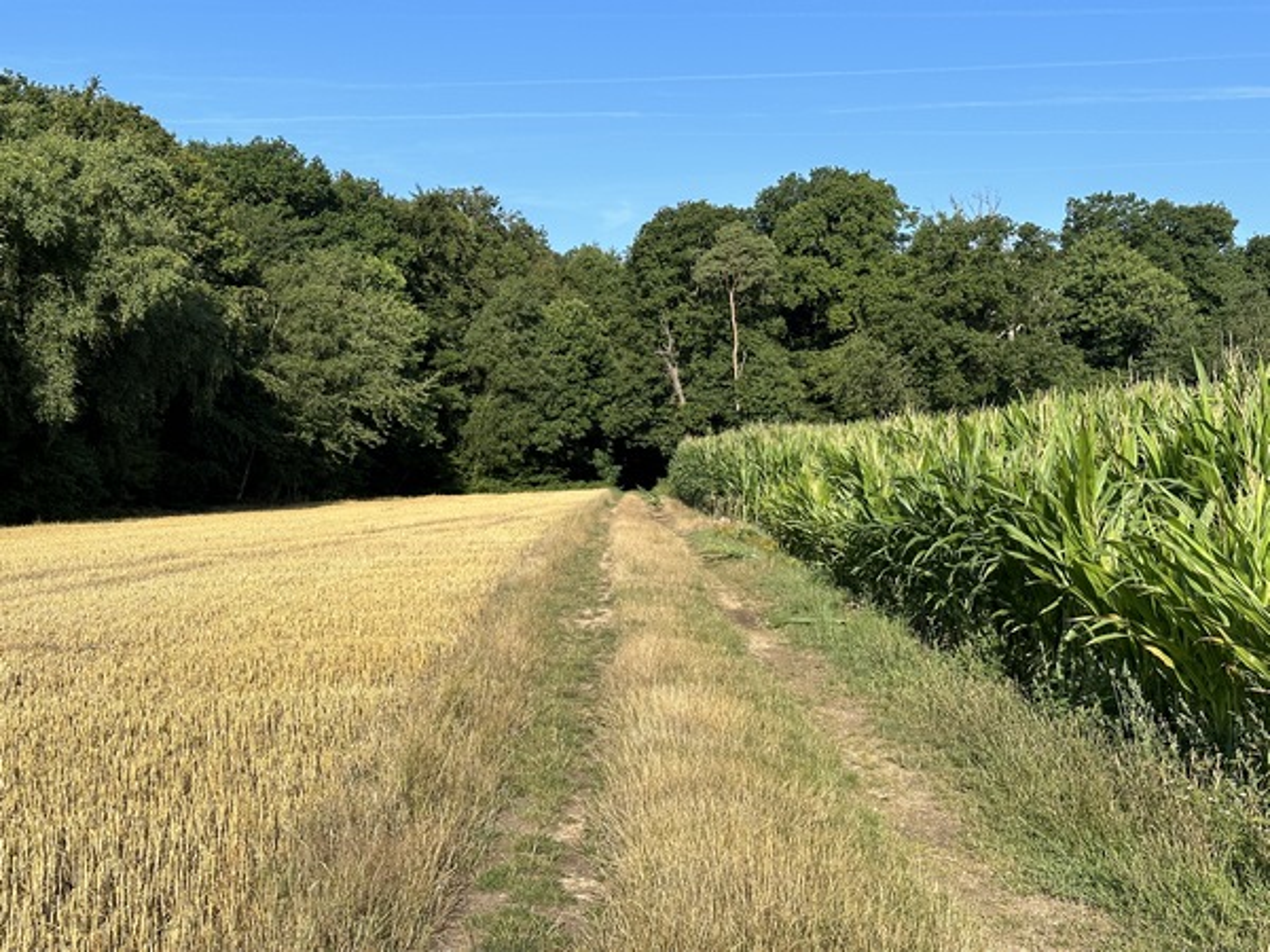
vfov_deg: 30.3
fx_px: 1761
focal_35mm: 48
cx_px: 635
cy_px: 476
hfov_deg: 39.7
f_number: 1.78
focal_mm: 6.86
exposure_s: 1/3155
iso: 64
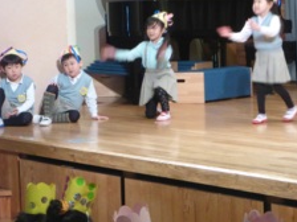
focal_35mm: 111
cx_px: 224
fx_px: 952
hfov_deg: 17.6
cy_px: 81
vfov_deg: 13.3
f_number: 5.4
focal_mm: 12.6
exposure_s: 1/20
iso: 800
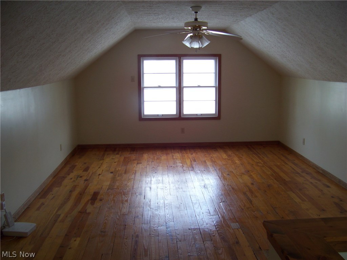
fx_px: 361
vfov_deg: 39.7
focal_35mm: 36
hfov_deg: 51.4
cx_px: 174
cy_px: 130
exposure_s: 1/60
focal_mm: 5.85
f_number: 2.8
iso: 71
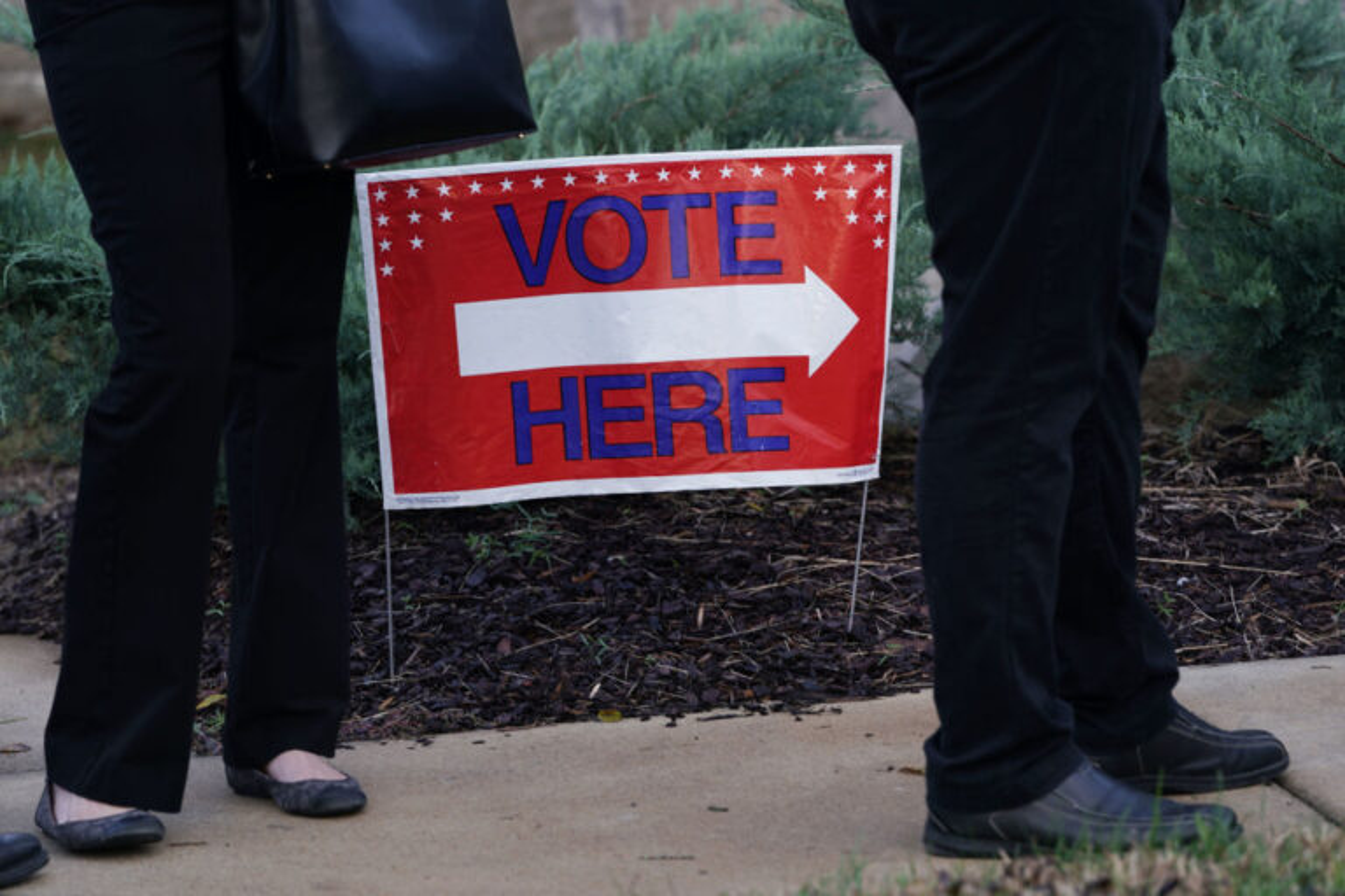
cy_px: 448
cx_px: 672
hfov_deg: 10.8
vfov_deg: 7.2
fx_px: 7135
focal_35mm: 191
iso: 200
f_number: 5.6
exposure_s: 1/100
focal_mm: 191
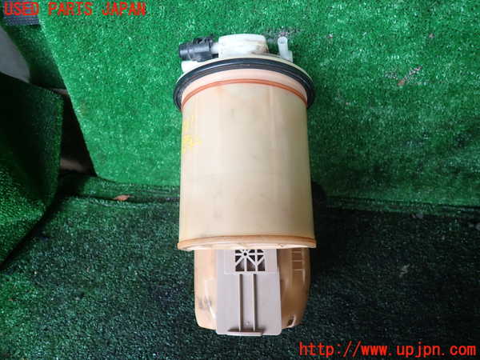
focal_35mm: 25
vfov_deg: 54.9
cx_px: 240
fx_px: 347
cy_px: 180
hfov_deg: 69.4
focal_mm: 4.5
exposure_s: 1/60
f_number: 2
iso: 125
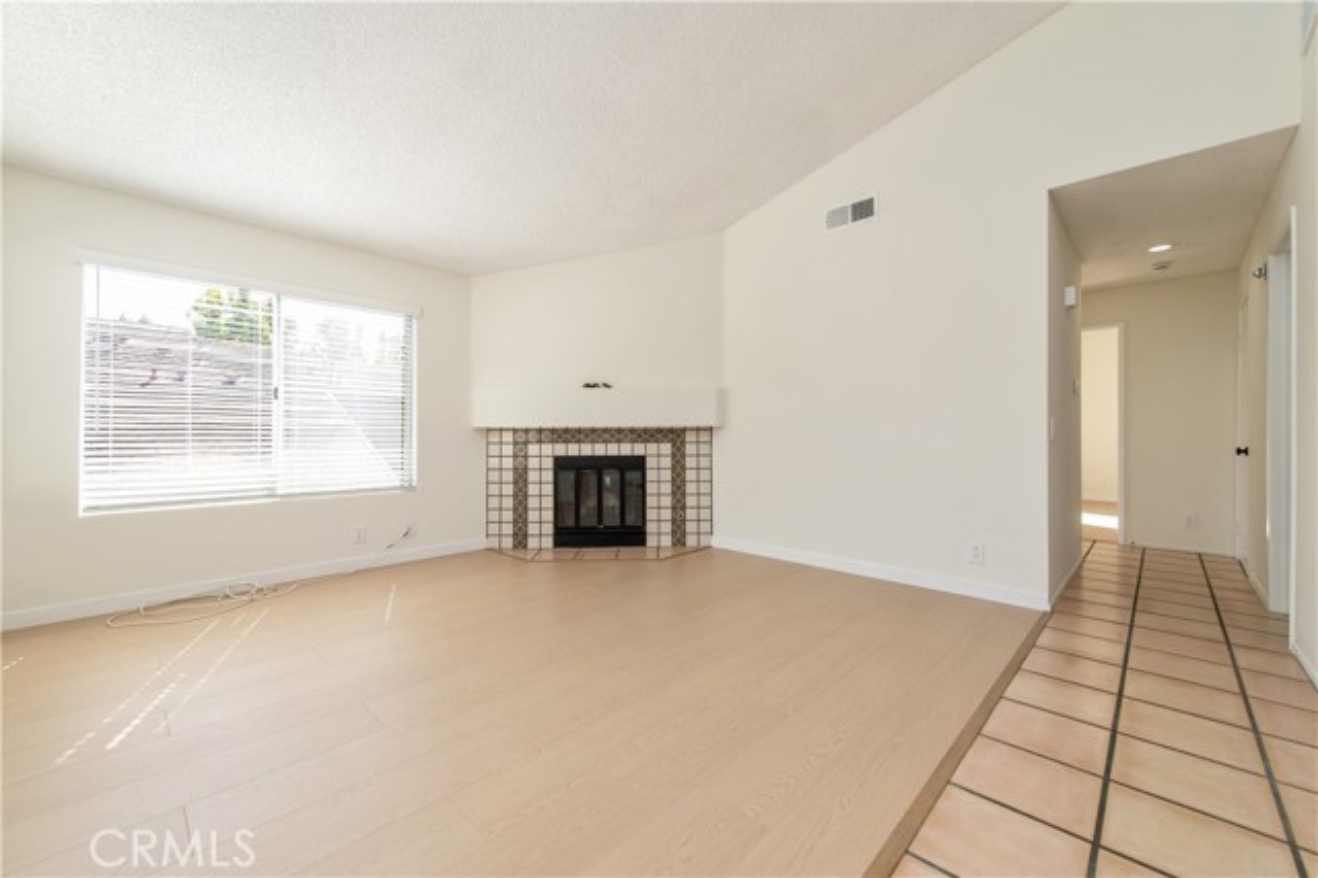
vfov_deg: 81.1
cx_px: 659
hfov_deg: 104.3
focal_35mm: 14
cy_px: 439
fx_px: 512
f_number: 5.6
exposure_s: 1/125
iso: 125
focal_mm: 14
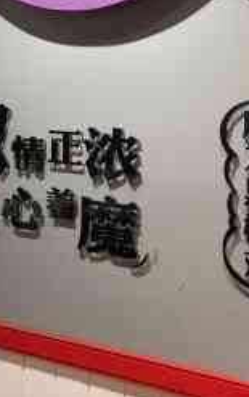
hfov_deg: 14.7
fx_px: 909
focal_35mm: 84
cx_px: -98
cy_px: -20
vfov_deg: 23.4
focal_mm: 4
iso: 25
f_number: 1.8
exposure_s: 1/33
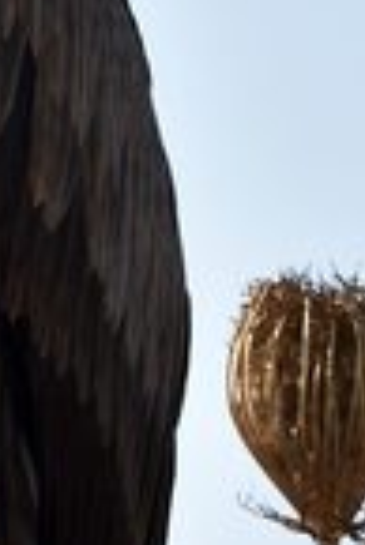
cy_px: 26
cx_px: -188
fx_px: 7981
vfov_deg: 3.9
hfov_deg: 2.6
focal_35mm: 526
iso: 100
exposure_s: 1/250
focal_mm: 85
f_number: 8
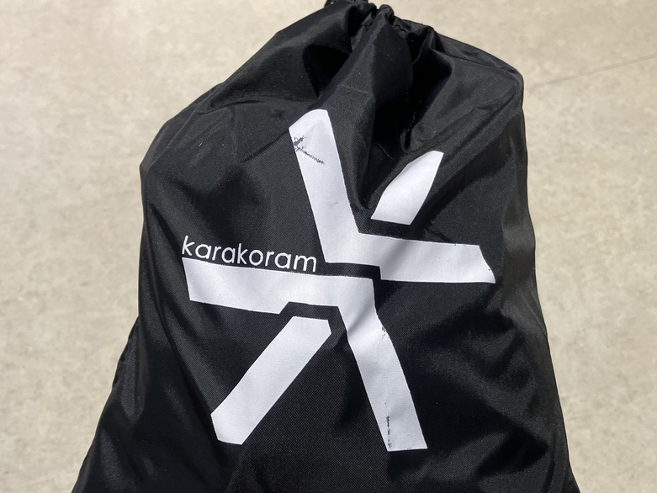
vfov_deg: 33.3
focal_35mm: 43
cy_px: 334
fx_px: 816
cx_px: 334
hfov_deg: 43.8
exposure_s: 1/100
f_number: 1.8
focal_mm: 3.99
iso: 64
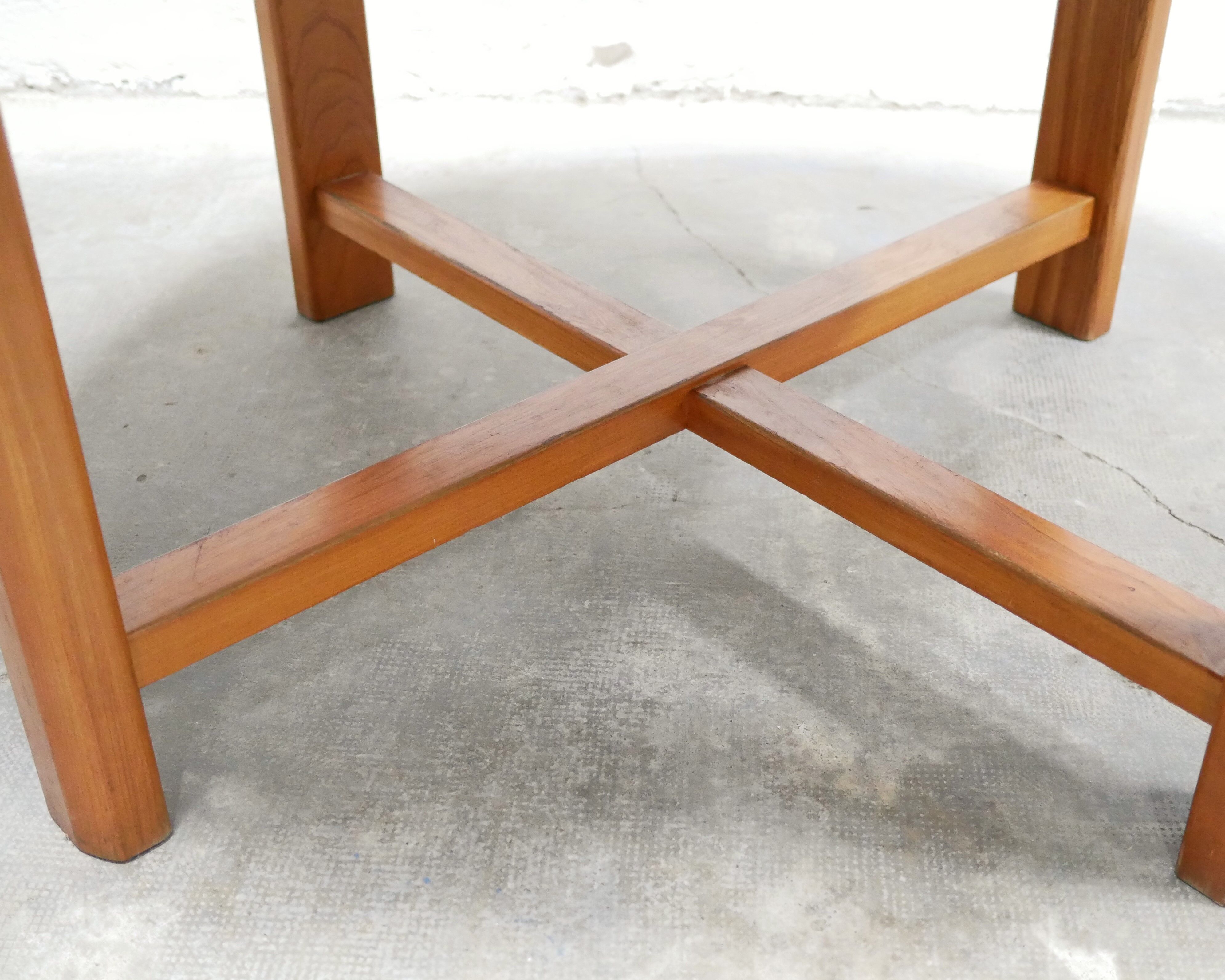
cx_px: 657
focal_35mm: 45
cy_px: 509
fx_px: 1632
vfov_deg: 33.4
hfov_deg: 41.1
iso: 3200
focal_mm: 20
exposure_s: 1/40
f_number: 1.7
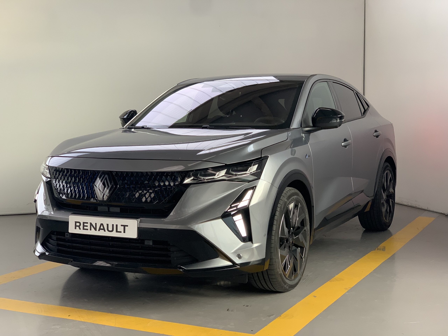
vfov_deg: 28.0
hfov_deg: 36.8
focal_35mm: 52
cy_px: 168
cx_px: 224
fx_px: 673
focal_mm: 6
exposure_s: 1/122
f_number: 2.4
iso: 100
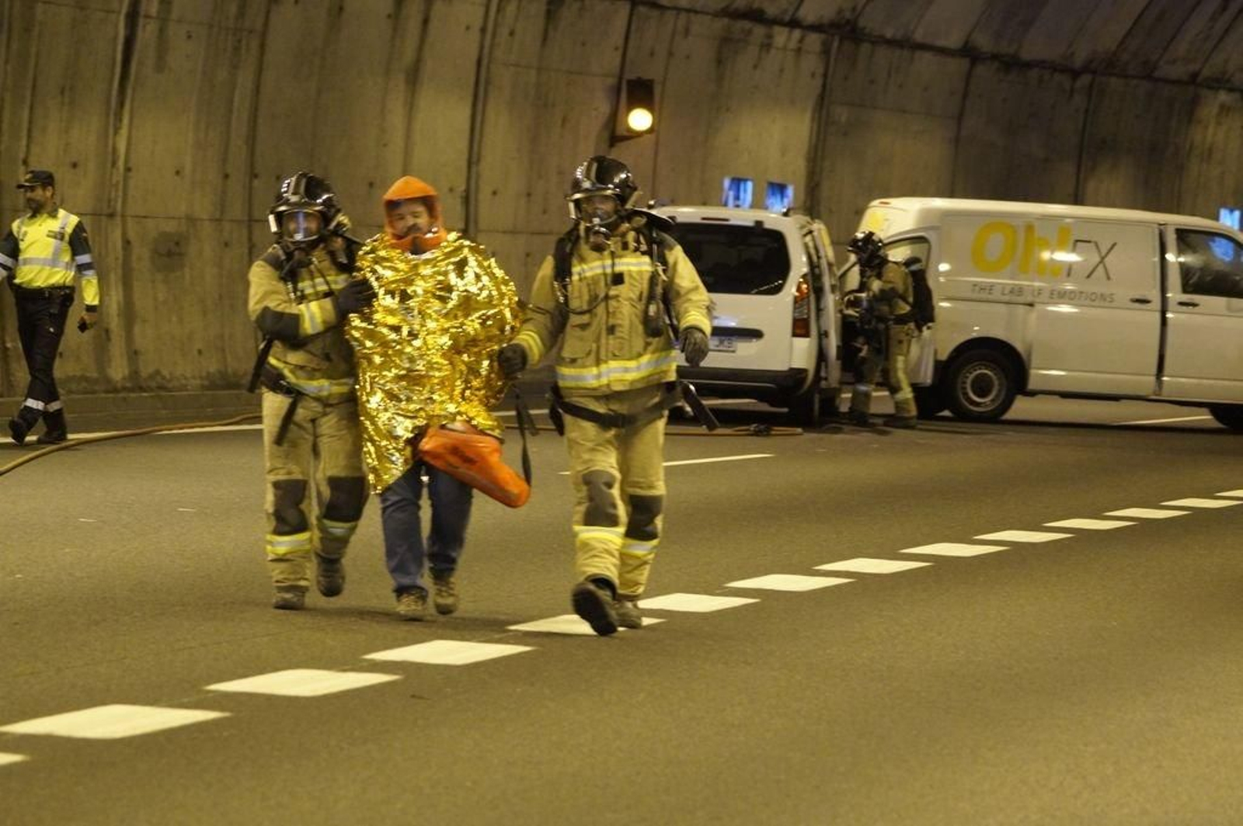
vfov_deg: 7.6
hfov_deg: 11.4
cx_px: 622
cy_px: 413
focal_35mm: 180
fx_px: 6210
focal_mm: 120
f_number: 4.5
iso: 1600
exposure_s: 1/100
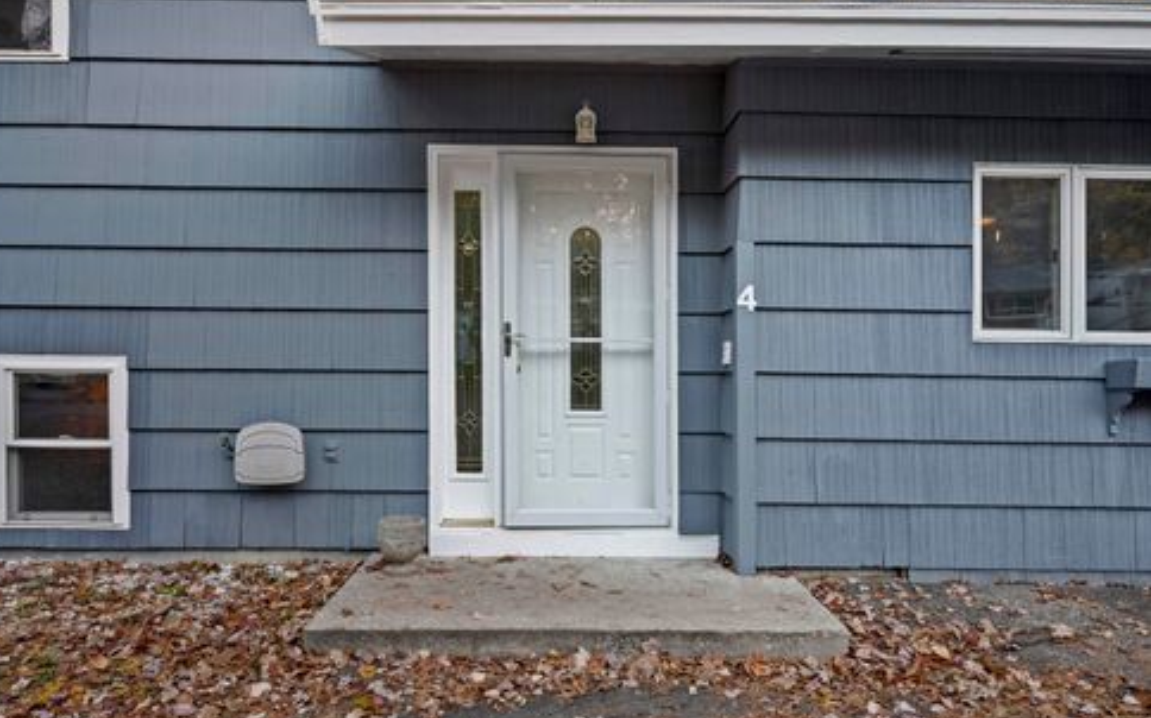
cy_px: 347
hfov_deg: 83.6
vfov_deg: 58.3
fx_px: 644
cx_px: 559
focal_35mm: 21
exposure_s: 1/1.67
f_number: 7.1
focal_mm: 19.5
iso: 250
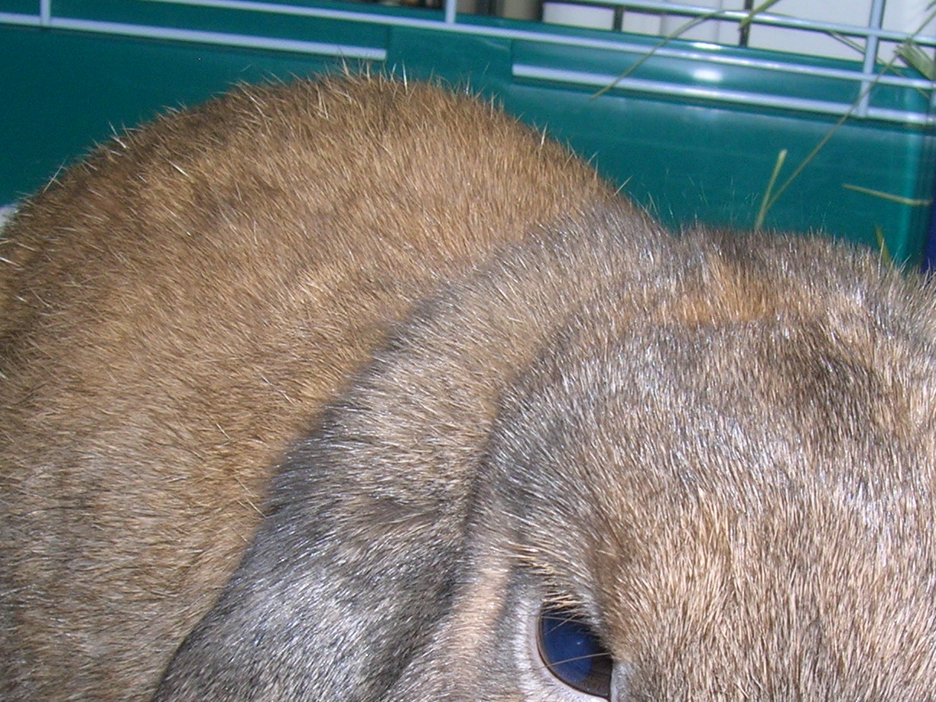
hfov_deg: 27.0
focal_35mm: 72
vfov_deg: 20.3
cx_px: 556
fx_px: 1947
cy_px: 519
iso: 50
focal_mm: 5.7
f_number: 4.9
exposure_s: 1/60.1
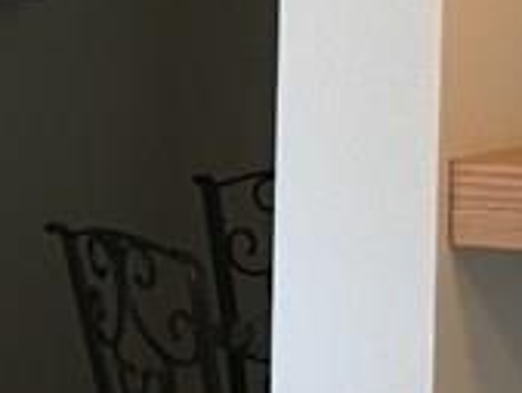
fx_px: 2656
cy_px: 235
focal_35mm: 176
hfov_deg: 10.5
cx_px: -451
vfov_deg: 8.4
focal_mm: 4.15
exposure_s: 1/30
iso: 100
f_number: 2.2
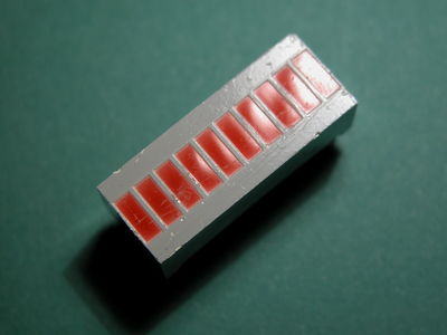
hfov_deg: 19.6
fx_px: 1291
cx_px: 224
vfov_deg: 14.8
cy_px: 168
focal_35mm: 100
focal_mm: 25.4
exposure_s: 1/195
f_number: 3.6
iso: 100
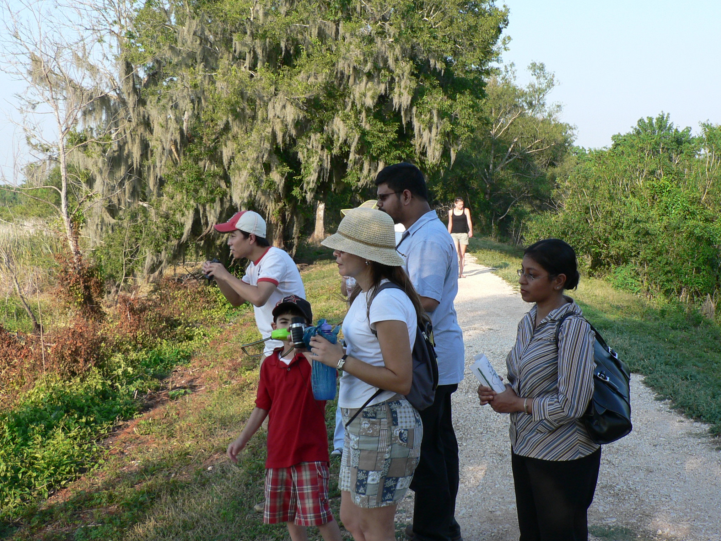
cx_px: 380
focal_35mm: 53
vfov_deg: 27.5
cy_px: 268
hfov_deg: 36.2
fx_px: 1104
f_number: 4
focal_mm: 6.9
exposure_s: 1/200
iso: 80
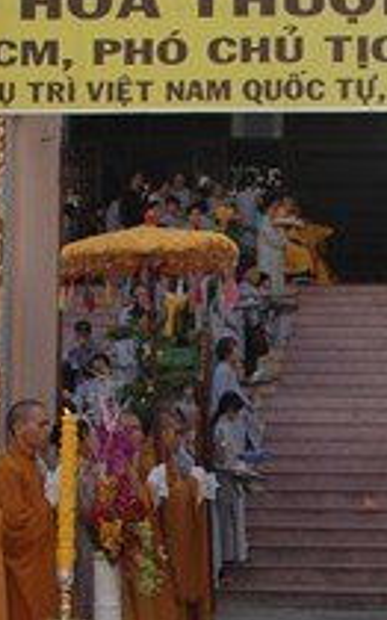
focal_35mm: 84
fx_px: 1419
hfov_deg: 15.4
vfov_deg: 24.4
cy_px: 449
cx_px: 325
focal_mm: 18
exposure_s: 1/200
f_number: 7.1
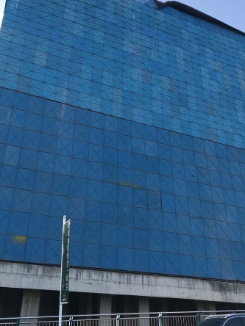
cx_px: 110
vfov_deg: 49.9
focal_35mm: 37
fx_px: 349
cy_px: 137
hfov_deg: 38.6
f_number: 1.8
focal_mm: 3.99
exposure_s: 1/660
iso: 20
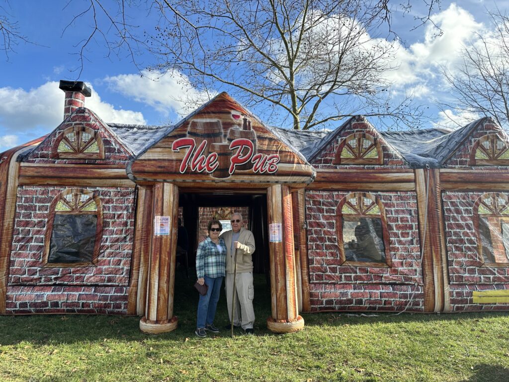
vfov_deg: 56.8
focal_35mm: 24
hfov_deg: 71.6
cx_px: 254
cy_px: 191
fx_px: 353
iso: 80
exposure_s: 1/1812
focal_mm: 6.86
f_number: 1.78
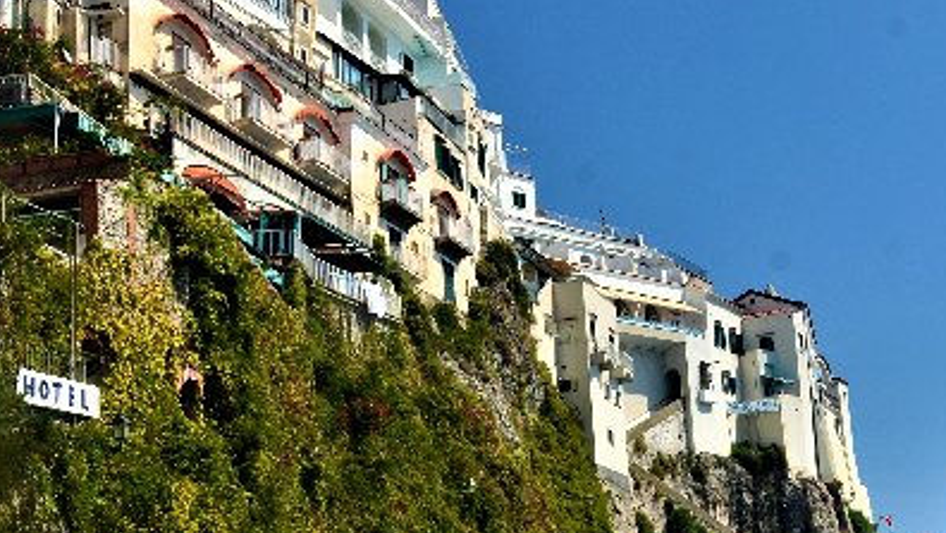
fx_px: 1430
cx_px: 714
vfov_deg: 21.0
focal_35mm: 57
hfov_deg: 35.7
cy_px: 361
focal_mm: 18
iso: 140
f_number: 11
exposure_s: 1/125
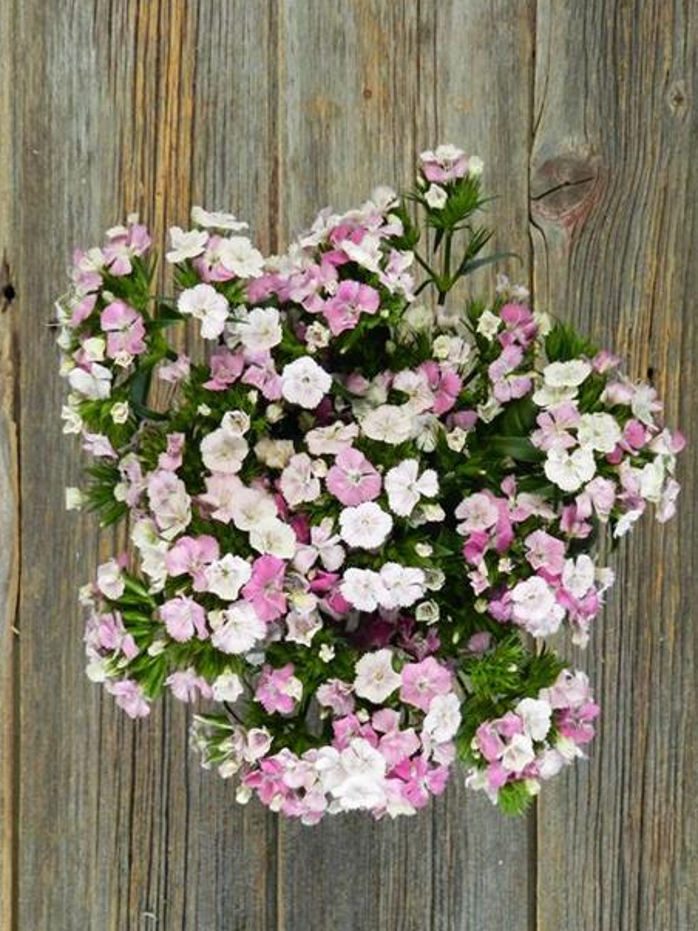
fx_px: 1130
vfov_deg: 44.8
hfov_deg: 34.3
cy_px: 486
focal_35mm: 42
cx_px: 363
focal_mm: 6.7
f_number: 4
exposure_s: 1/25
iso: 400
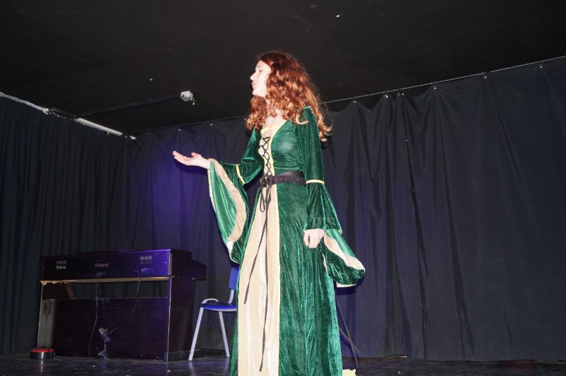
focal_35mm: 36
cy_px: 188
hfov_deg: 53.2
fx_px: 566
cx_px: 283
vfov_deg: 36.8
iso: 800
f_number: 4
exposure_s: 1/60
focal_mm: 24
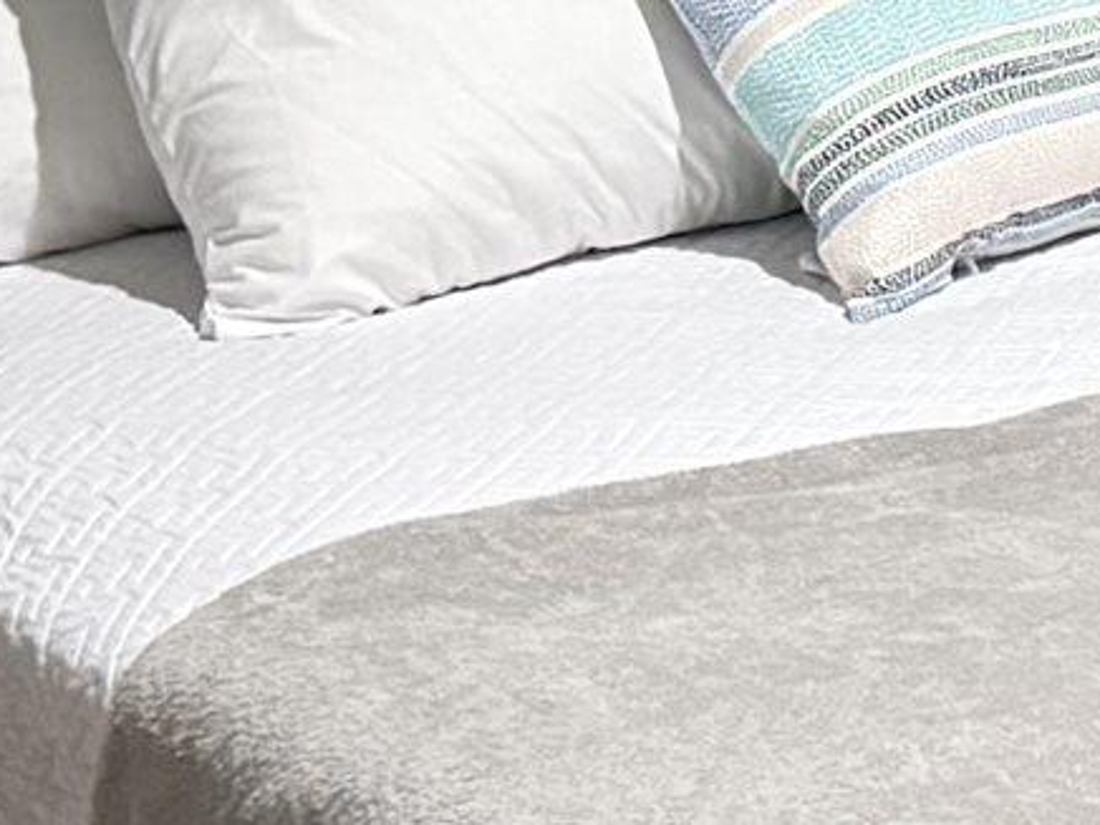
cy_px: -807
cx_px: 1037
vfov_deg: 8.4
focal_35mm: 169
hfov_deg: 11.6
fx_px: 5370
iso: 500
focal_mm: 6.76
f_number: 1.78
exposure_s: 1/60
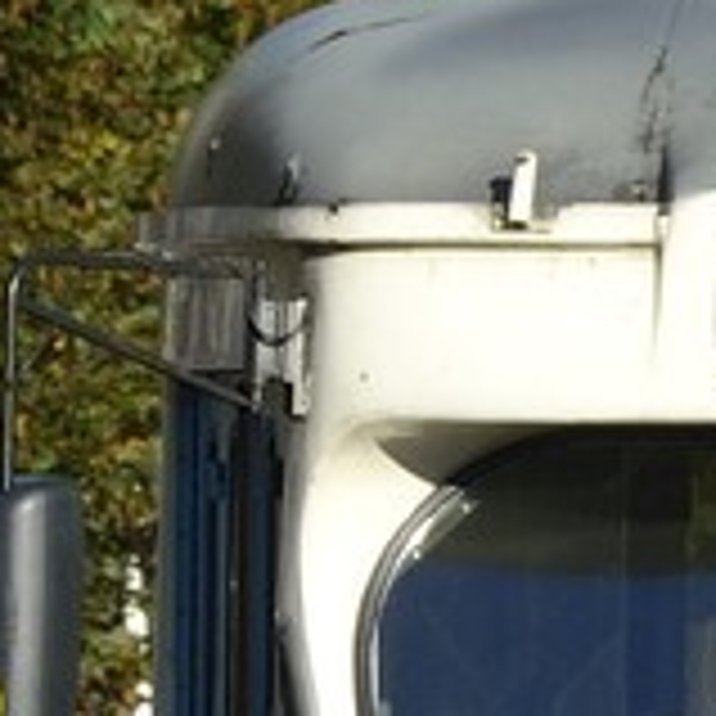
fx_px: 40087
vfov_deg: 1.0
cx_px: 2657
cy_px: 639
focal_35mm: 1713
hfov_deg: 1.0
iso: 200
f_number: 13
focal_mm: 200
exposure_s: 1/200
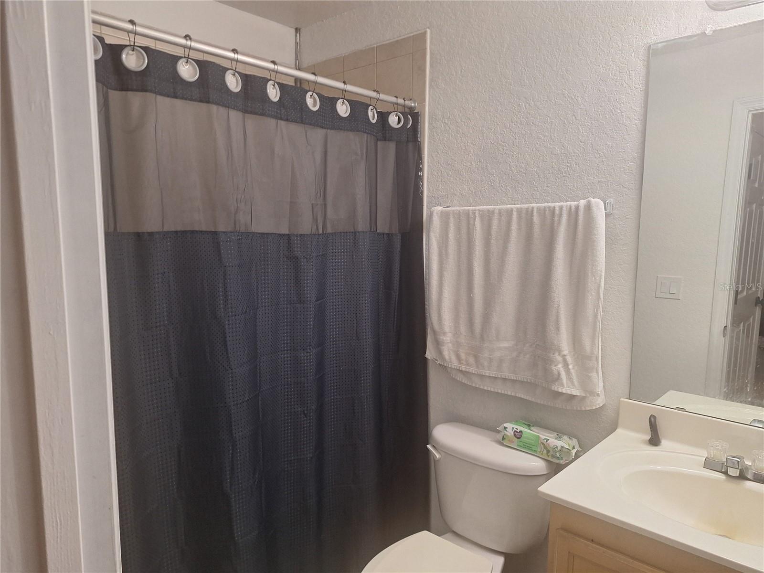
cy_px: 286
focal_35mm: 23
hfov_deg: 73.9
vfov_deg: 58.9
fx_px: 508
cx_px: 382
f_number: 1.8
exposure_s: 1/40
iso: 100
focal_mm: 5.54
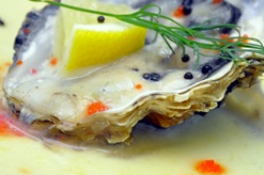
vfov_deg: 3.3
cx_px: 124
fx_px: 3034
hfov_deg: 5.0
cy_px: 18
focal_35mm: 414
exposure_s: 1/100
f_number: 5.6
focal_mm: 105
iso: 800
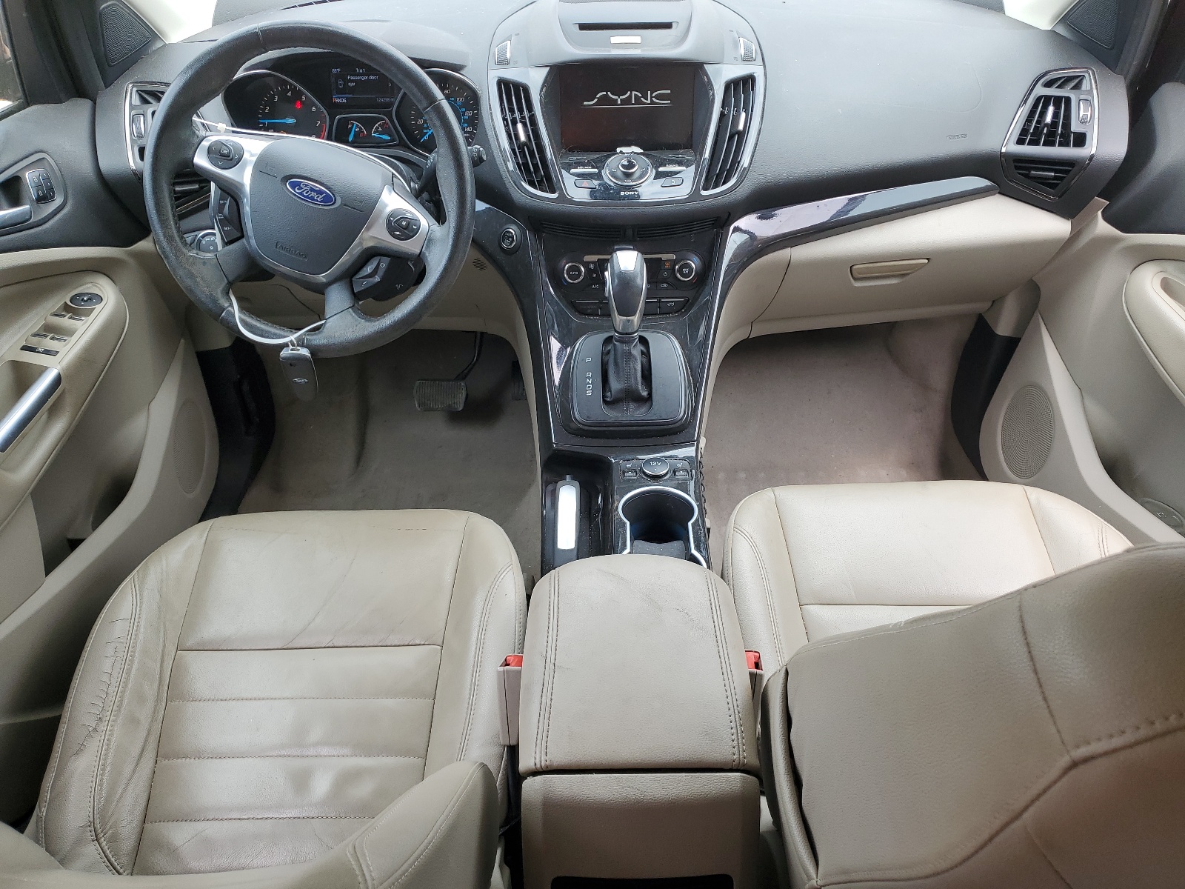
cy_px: 444
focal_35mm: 26
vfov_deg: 53.1
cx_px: 592
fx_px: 890
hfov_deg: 67.3
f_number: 1.5
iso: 50
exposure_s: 1/333
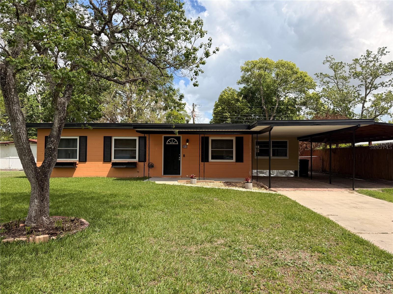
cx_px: 196
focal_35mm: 24
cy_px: 147
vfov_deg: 56.8
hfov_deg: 71.6
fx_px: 272
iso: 100
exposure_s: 1/3759
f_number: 1.78
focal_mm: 6.76
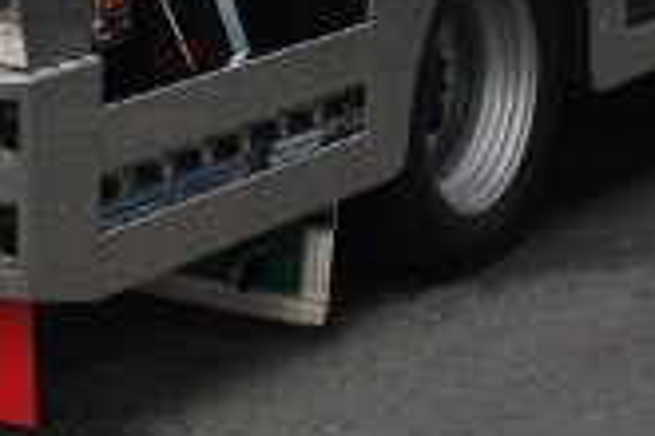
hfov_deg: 12.5
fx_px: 2965
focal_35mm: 163
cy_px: -349
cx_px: 123
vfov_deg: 8.1
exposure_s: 1/125
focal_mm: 28
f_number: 8
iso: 100
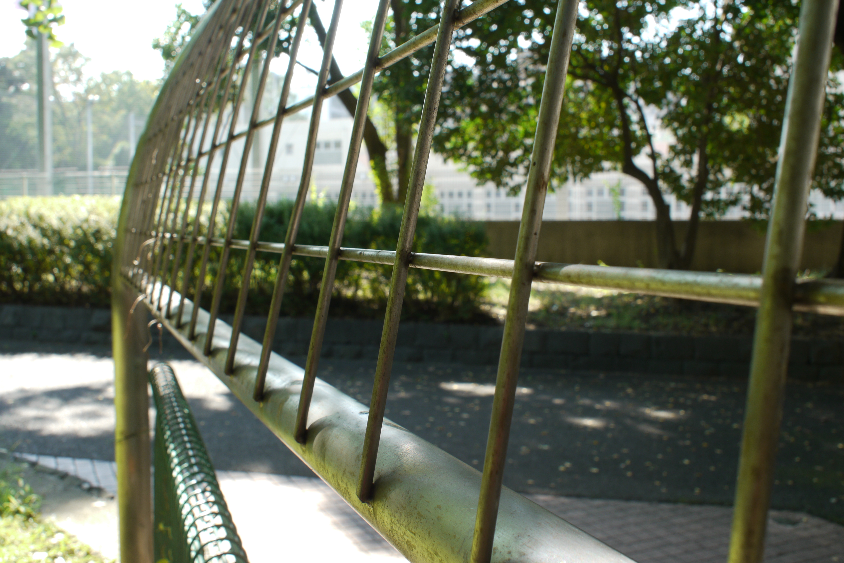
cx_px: 417
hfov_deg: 53.1
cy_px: 264
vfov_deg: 36.9
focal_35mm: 36
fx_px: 844
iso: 100
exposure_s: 1/40
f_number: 8
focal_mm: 17
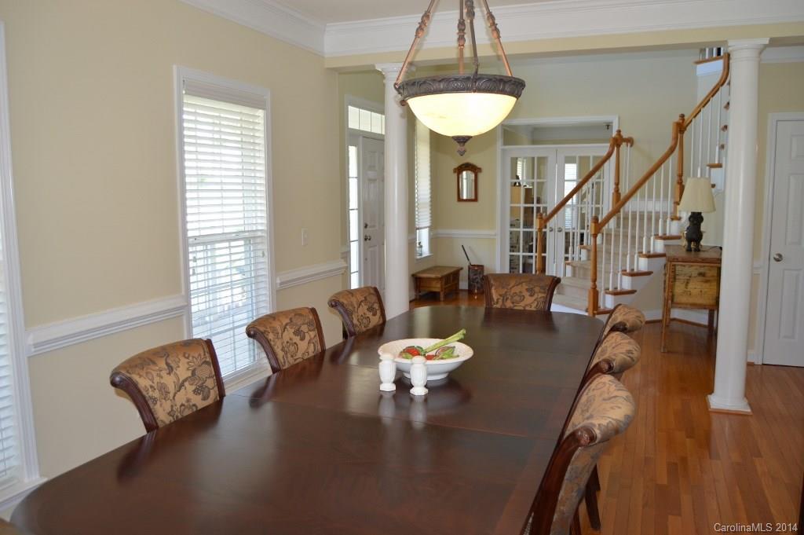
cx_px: 402
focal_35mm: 27
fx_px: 603
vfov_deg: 47.9
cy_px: 268
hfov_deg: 67.4
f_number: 4
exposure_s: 1/80
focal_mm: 18
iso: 400
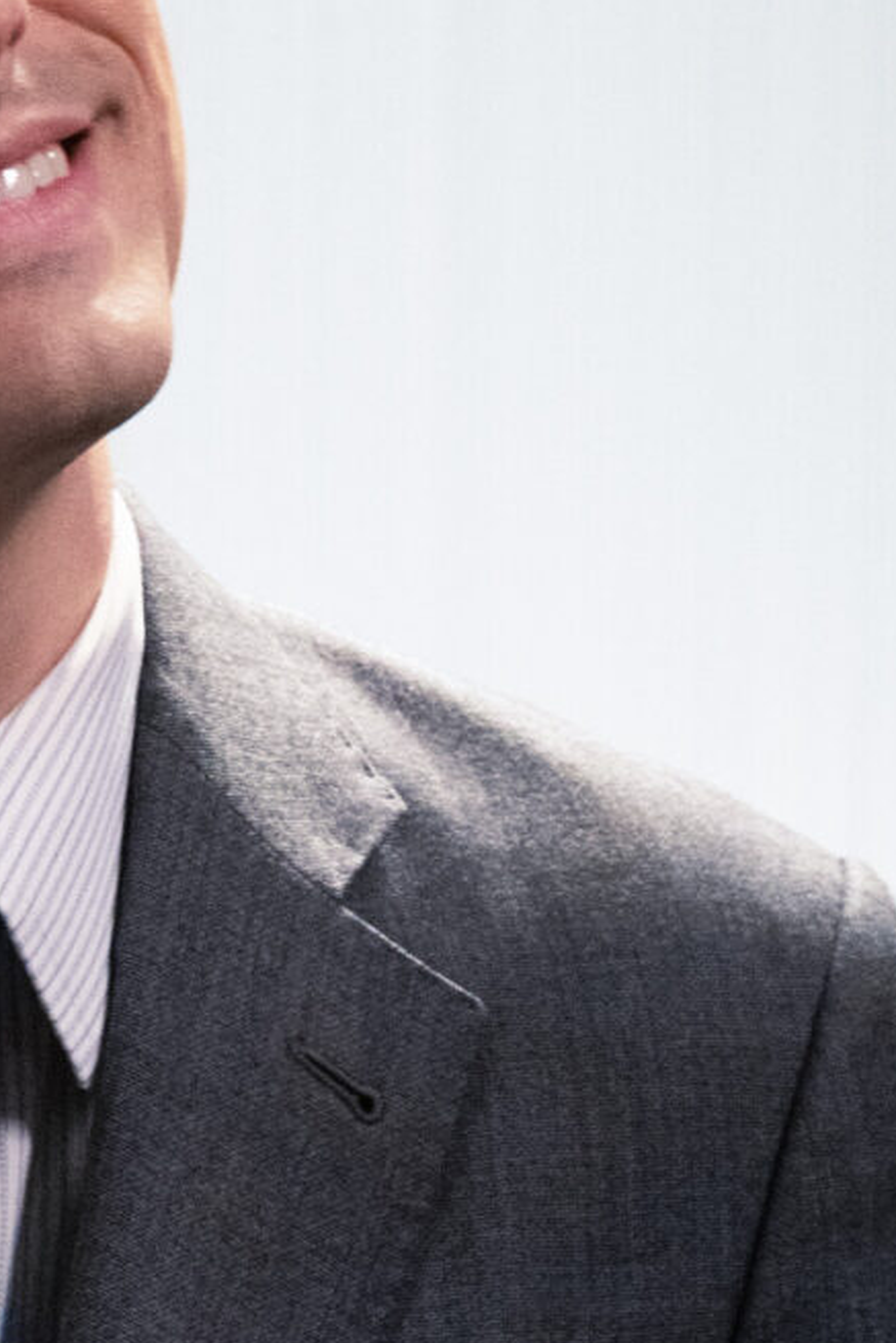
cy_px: 1275
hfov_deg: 3.3
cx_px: -243
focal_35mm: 422
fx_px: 15745
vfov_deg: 4.9
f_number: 5
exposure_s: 1/160
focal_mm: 108
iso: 8000
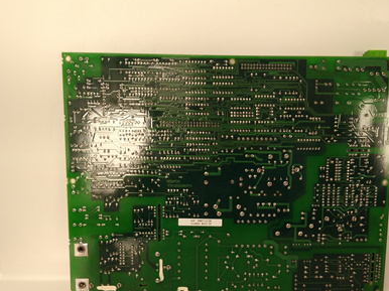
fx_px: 393
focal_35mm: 35
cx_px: 228
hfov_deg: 52.4
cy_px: 167
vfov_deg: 40.6
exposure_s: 1/33
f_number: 2
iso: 162
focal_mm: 3.79
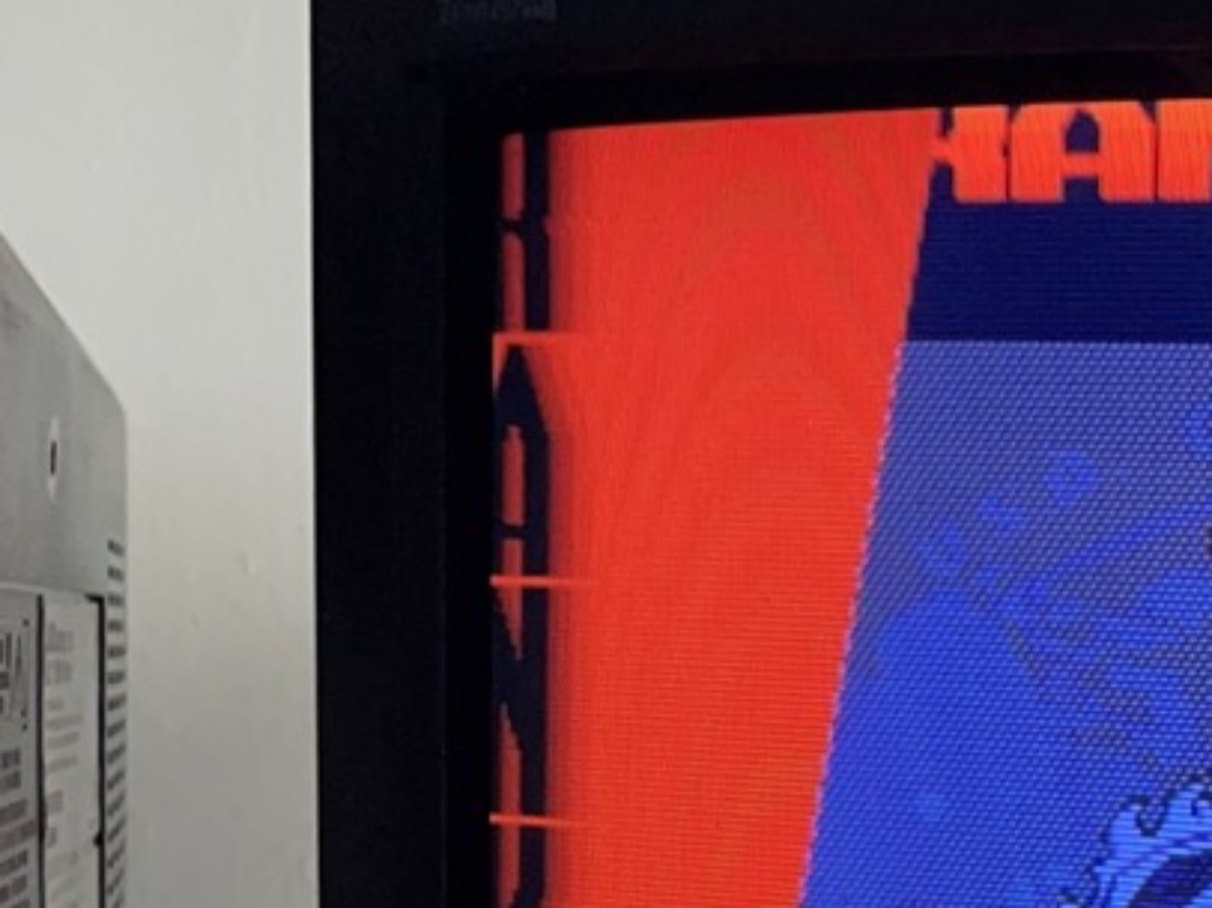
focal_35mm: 82
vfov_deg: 17.1
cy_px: 1114
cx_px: 1657
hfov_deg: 21.2
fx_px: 2869
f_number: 1.6
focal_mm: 4.2
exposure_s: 1/60
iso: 160
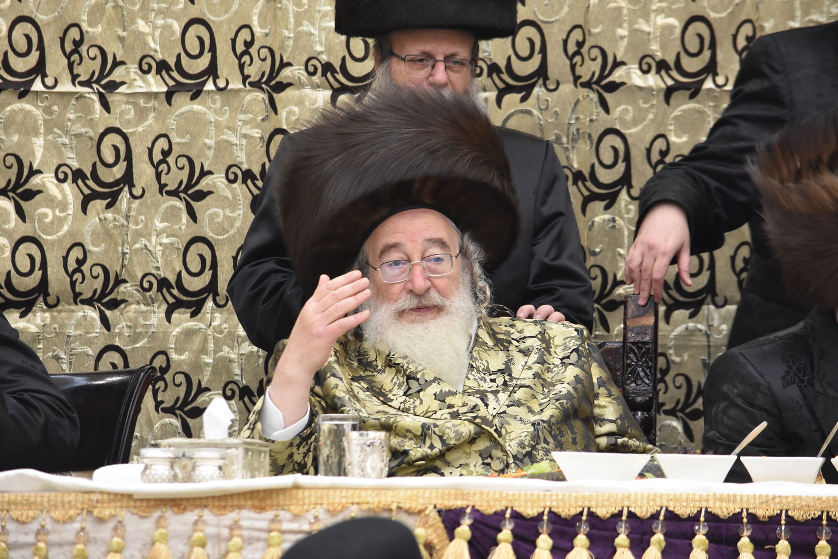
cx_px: 419
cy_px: 280
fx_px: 5937
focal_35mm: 255
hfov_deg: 8.1
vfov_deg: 5.4
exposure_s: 1/100
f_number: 5.6
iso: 2000
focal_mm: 170
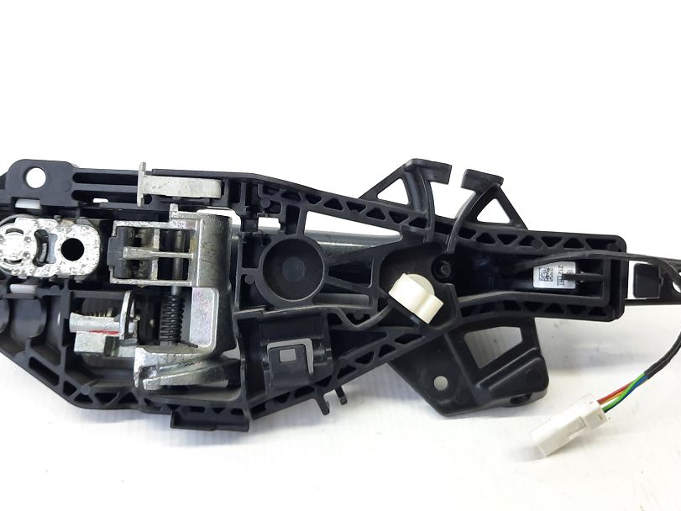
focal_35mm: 37
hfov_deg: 50.1
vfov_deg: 38.6
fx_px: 728
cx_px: 316
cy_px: 216
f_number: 2
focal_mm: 4.6
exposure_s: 1/50
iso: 100
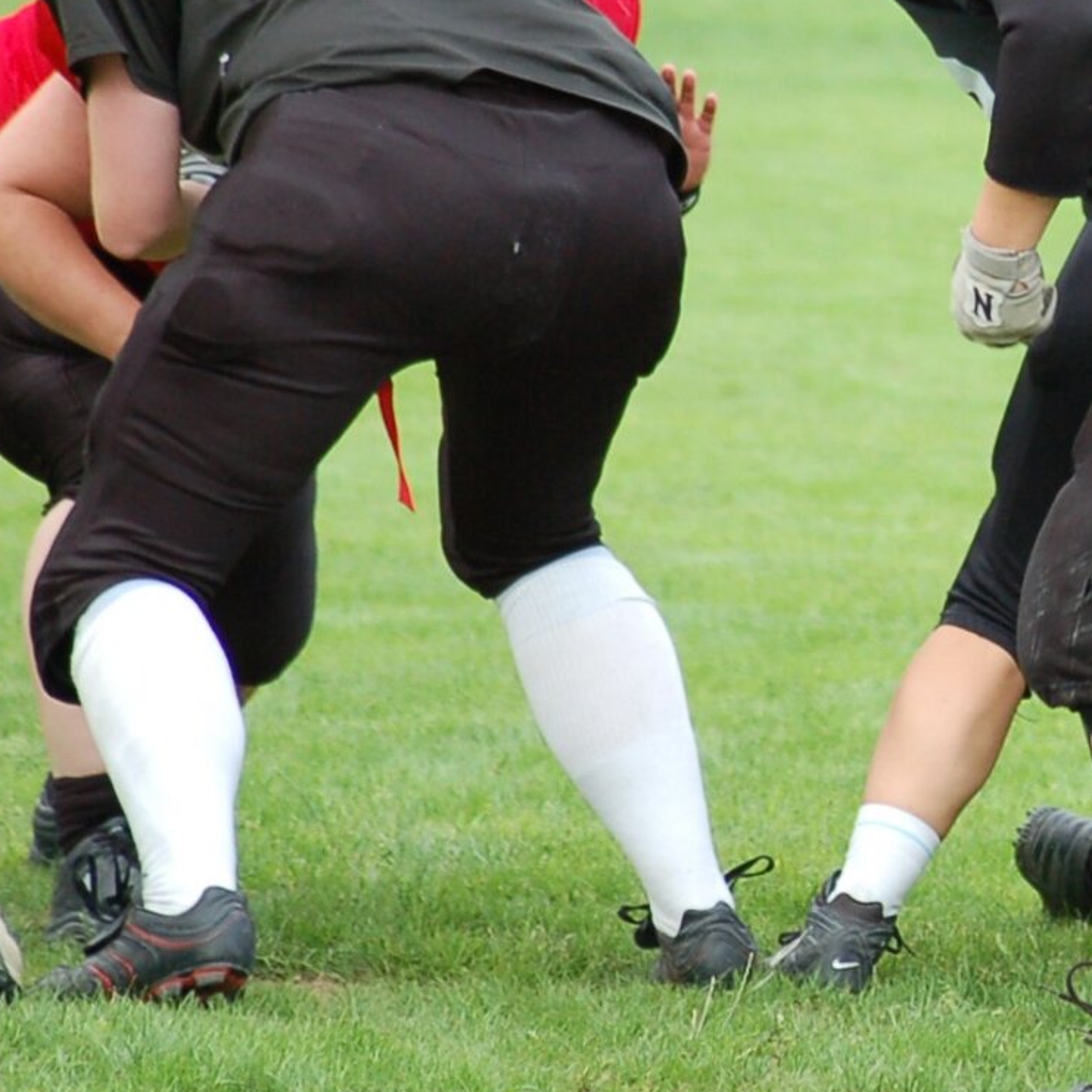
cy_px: 301
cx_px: 1460
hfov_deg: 3.1
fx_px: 20236
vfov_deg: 3.1
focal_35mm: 567
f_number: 4.5
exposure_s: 1/640
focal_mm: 150
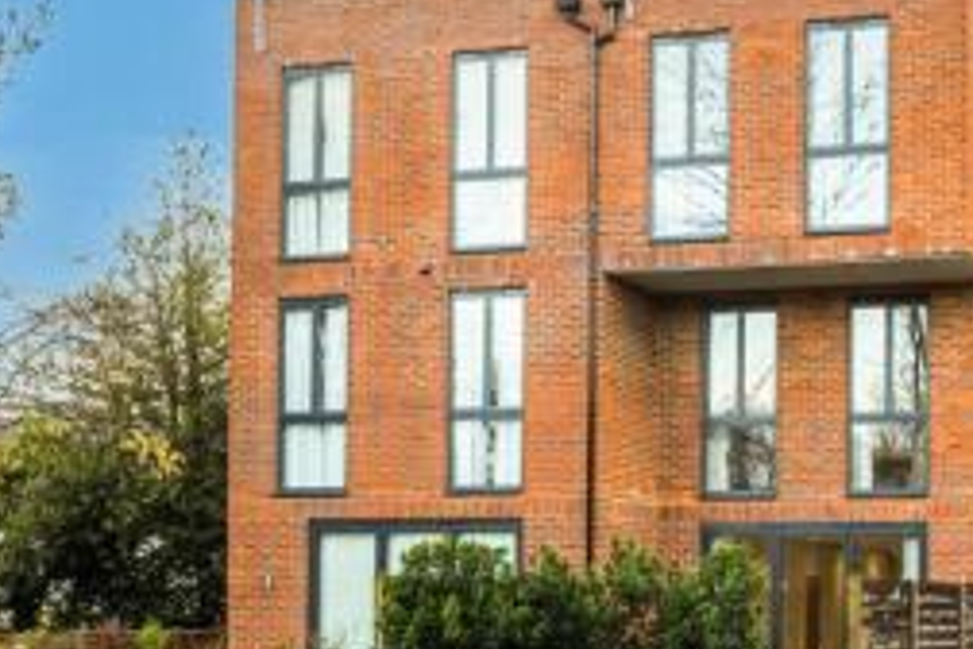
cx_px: 768
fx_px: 1838
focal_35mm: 68
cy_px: 353
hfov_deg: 29.0
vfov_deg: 20.0
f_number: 8
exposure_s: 1/100
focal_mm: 24
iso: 640
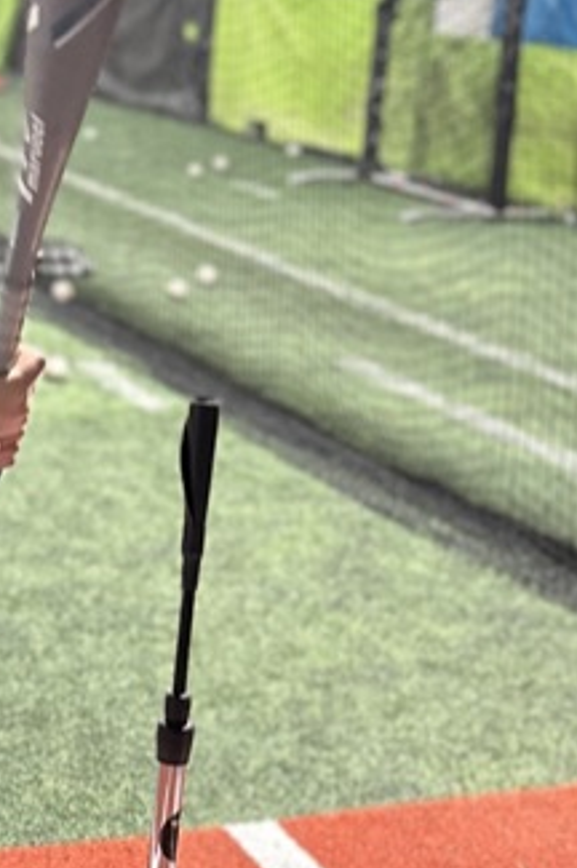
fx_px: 1975
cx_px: 128
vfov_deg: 24.7
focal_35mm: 82
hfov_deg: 16.5
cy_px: 304
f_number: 1.78
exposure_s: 1/60
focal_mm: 6.86
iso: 400
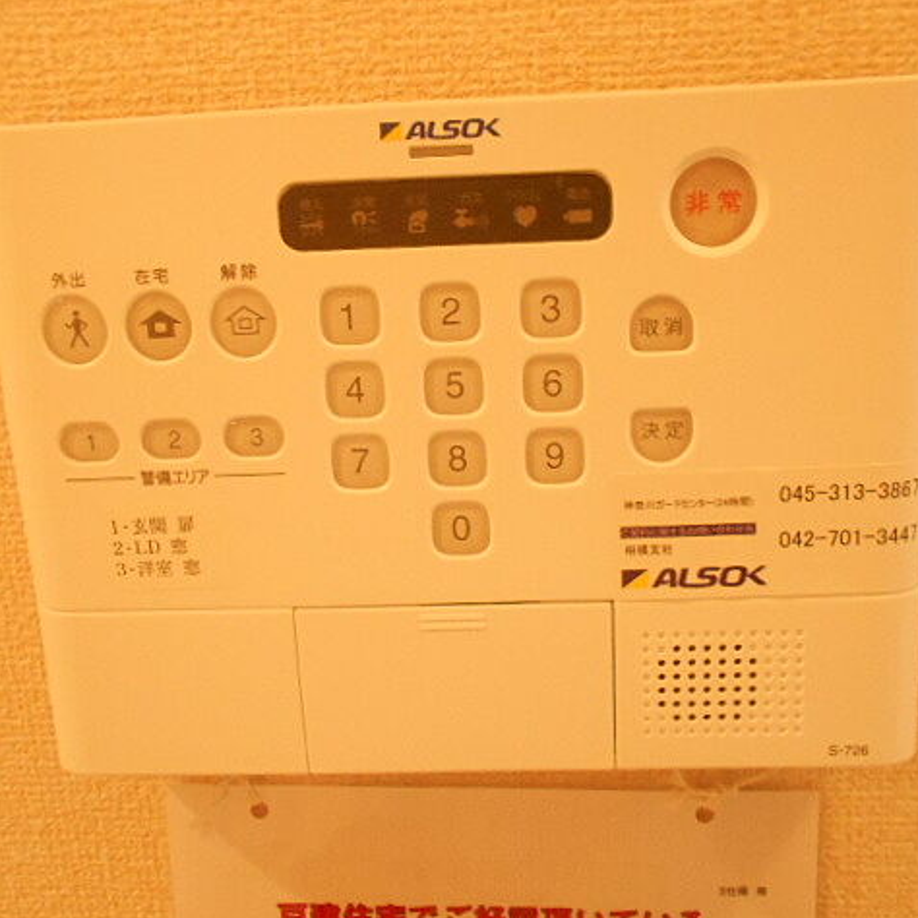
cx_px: 494
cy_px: 459
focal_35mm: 31
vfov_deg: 52.5
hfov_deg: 52.5
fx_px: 930
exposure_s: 1/60
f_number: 3.2
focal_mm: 4.6
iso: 800
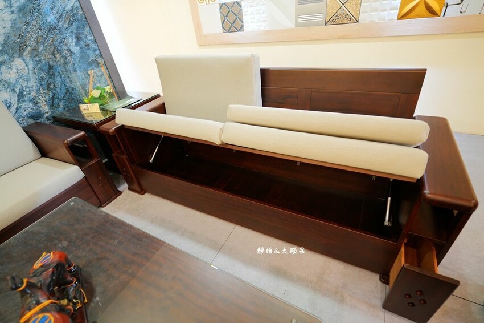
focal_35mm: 17
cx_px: 242
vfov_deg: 70.4
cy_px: 162
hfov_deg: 93.3
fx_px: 228
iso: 500
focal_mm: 17
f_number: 2.8
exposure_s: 1/30
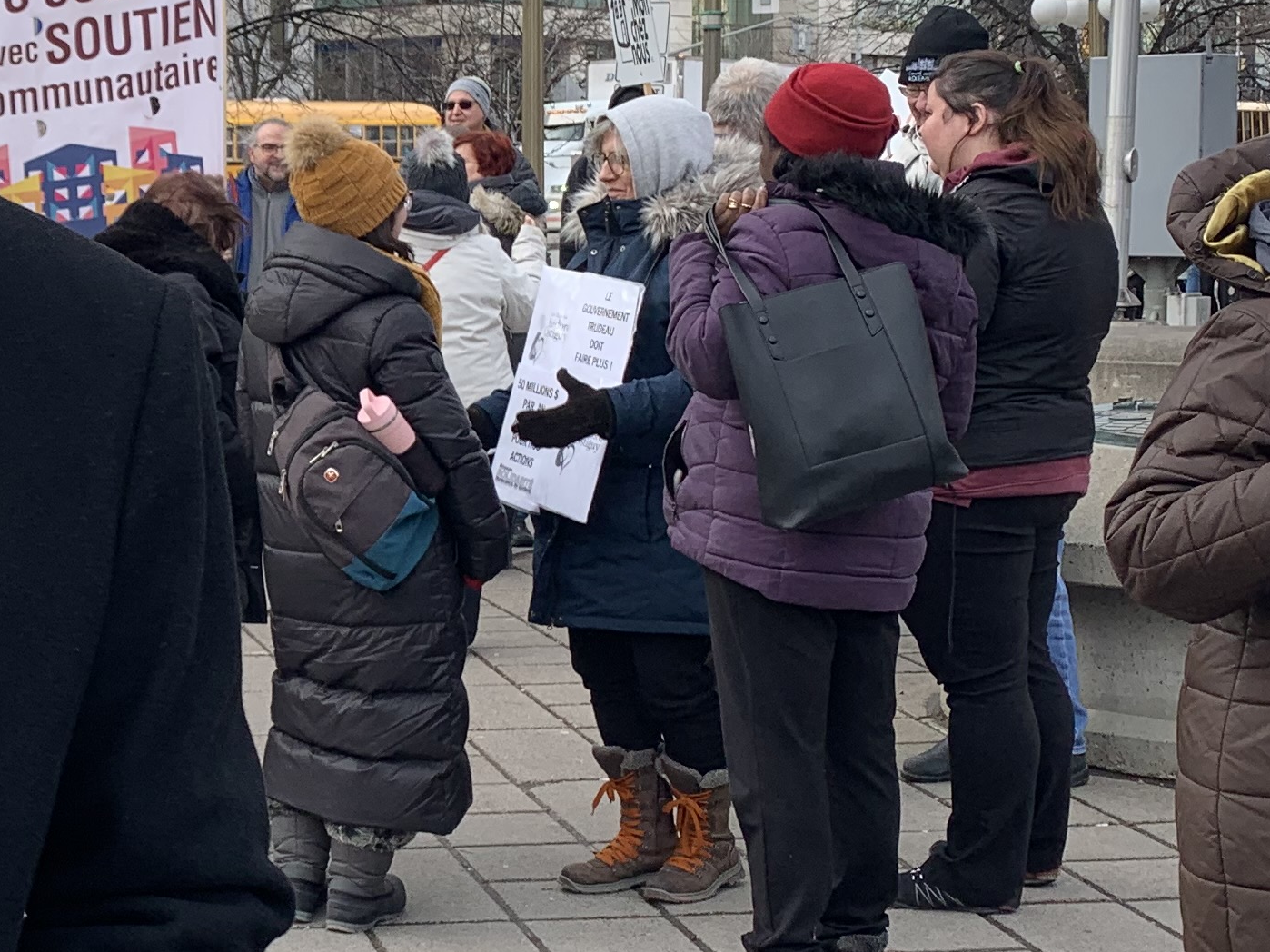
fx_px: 2751
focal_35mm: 75
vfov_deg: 19.6
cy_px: 417
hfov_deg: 24.8
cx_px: -5
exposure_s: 1/375
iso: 25
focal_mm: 4.25
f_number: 1.8
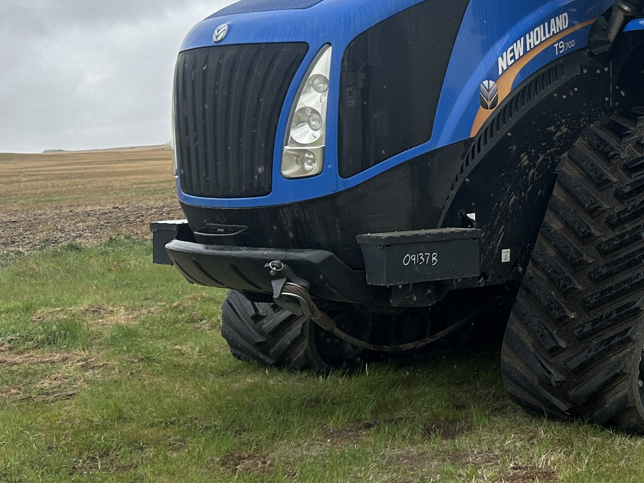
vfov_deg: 20.9
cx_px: 654
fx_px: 1302
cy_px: 147
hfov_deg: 26.2
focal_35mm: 70
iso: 50
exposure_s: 1/1280
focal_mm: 5.7
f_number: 1.5
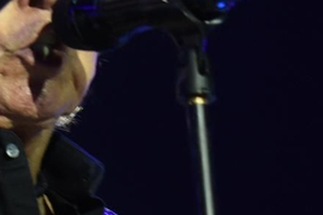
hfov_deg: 3.4
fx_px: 5452
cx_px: 114
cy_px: 31
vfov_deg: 2.3
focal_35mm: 608
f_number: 4
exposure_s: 1/100
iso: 1100
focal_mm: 102
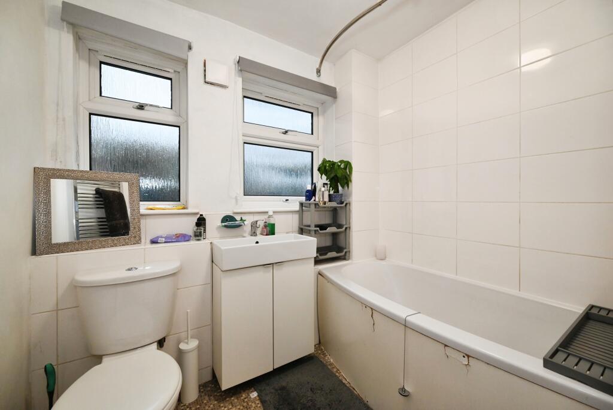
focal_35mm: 14
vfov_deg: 81.3
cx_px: 306
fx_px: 239
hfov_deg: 104.2
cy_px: 205
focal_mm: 14
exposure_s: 1/50
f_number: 6.3
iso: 1000
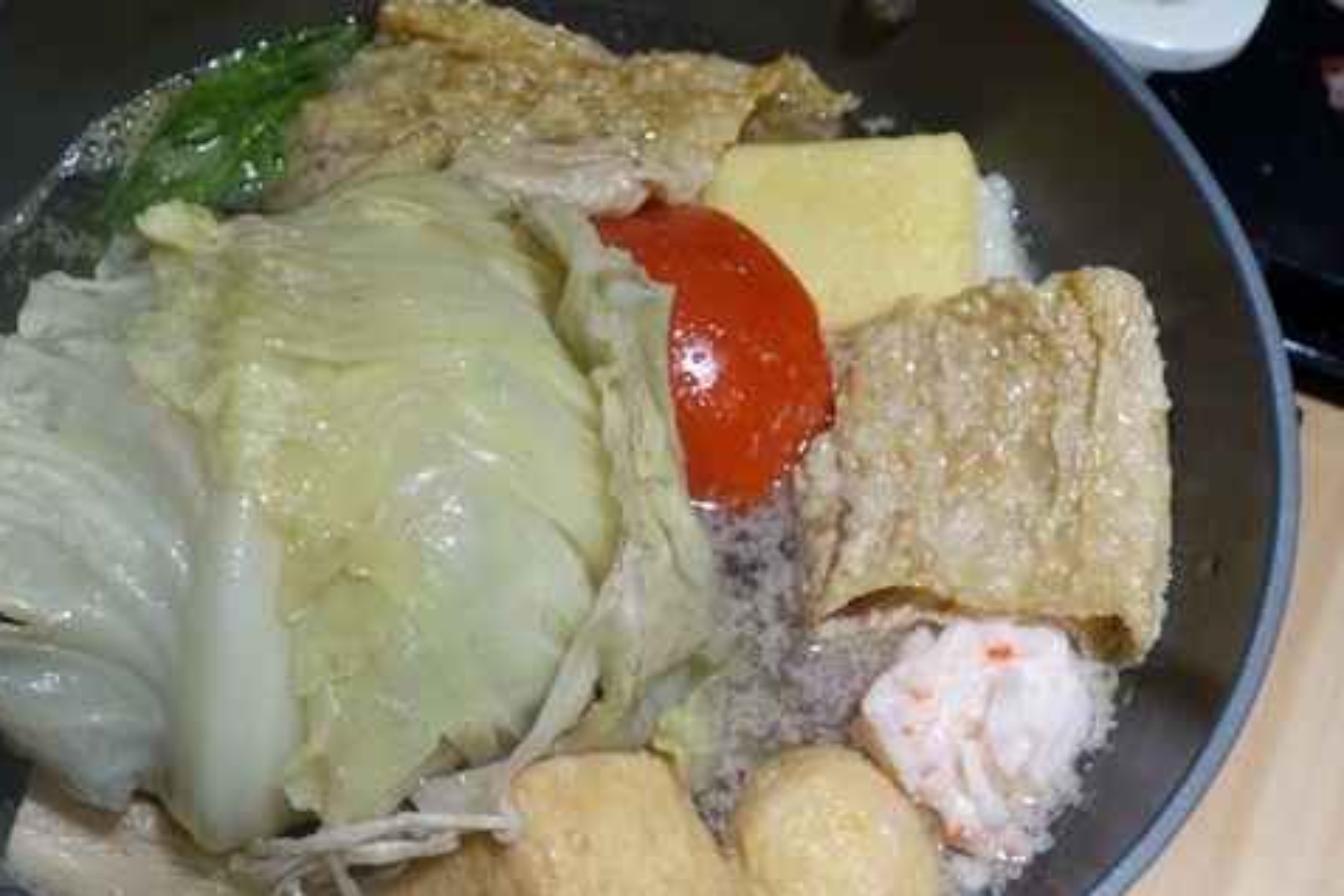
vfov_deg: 29.8
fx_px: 1680
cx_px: 434
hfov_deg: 42.9
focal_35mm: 45
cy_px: 520
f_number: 5
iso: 160
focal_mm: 12.32
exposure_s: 1/40
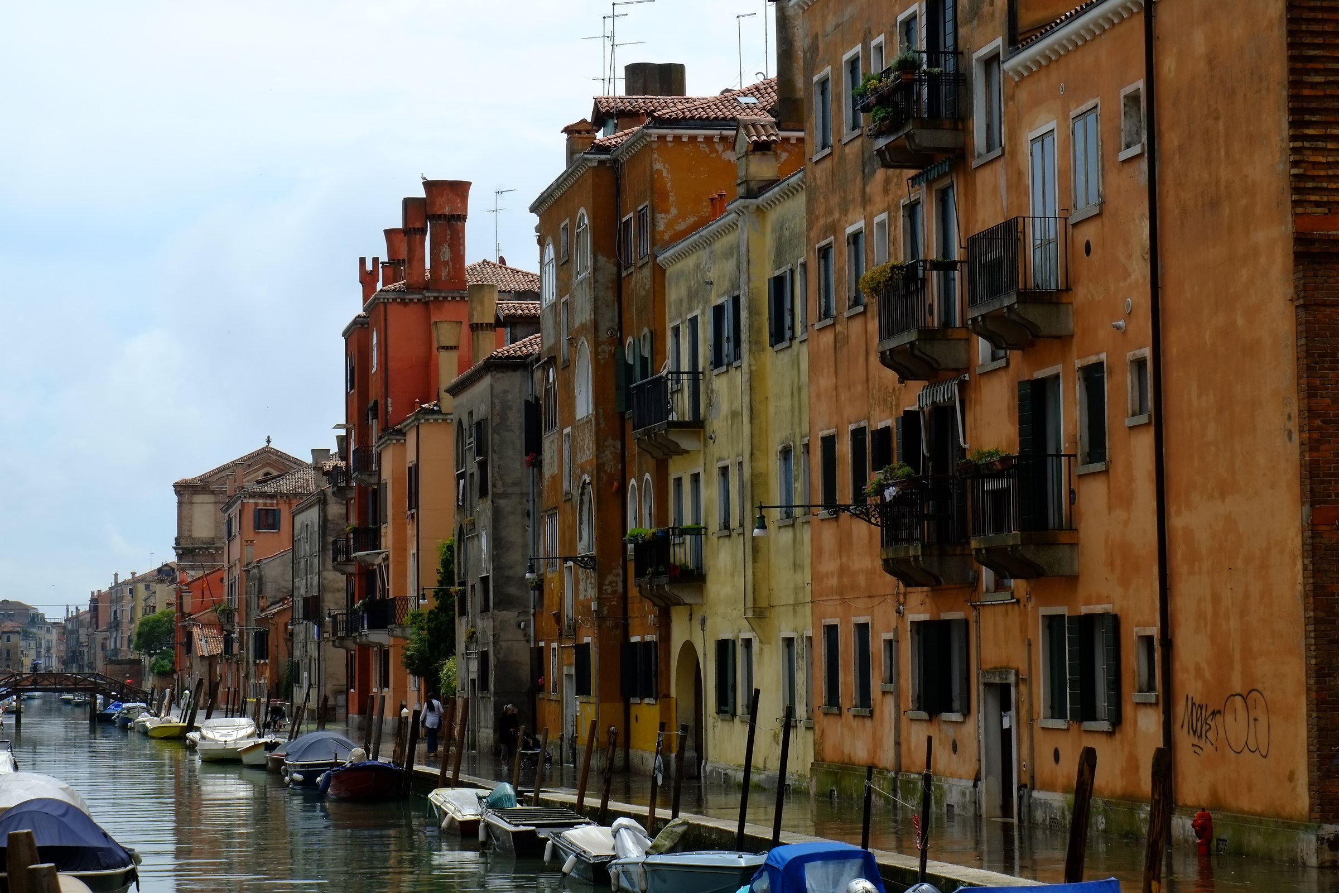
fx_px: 2938
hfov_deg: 25.7
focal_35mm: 79
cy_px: 446
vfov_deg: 17.3
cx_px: 670
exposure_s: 1/125
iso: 200
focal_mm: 52.4
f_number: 14
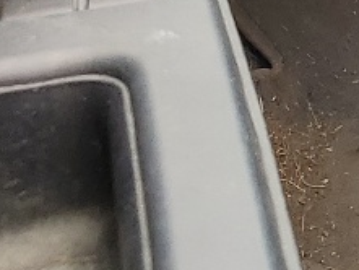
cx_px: 1007
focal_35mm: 188
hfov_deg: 8.9
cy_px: -517
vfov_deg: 7.1
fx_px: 1951
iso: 50
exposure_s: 1/294
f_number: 1.5
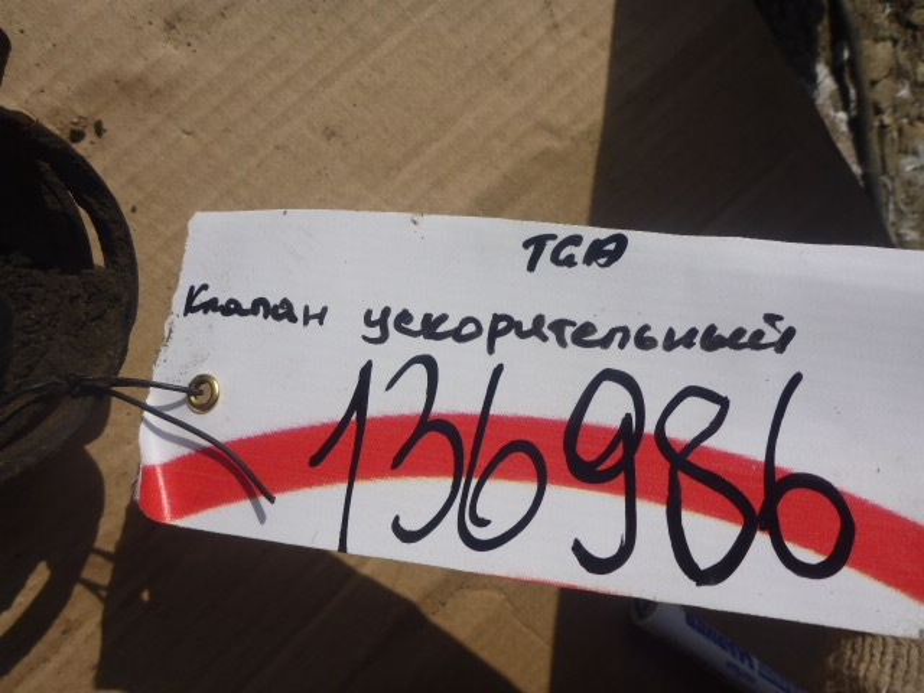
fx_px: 747
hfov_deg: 63.4
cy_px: 346
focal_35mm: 28
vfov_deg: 49.7
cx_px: 462
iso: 100
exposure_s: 1/400
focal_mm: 4.9
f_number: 10
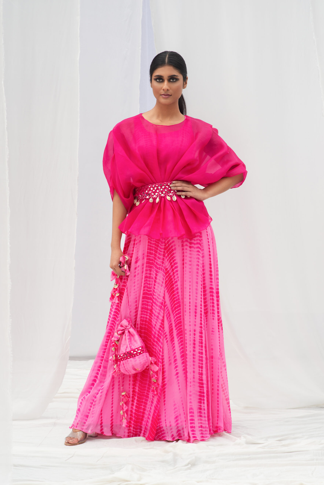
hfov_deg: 16.1
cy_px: 242
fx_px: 1147
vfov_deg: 23.9
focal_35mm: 85
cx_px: 162
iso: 250
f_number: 7.1
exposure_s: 1/160
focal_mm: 85
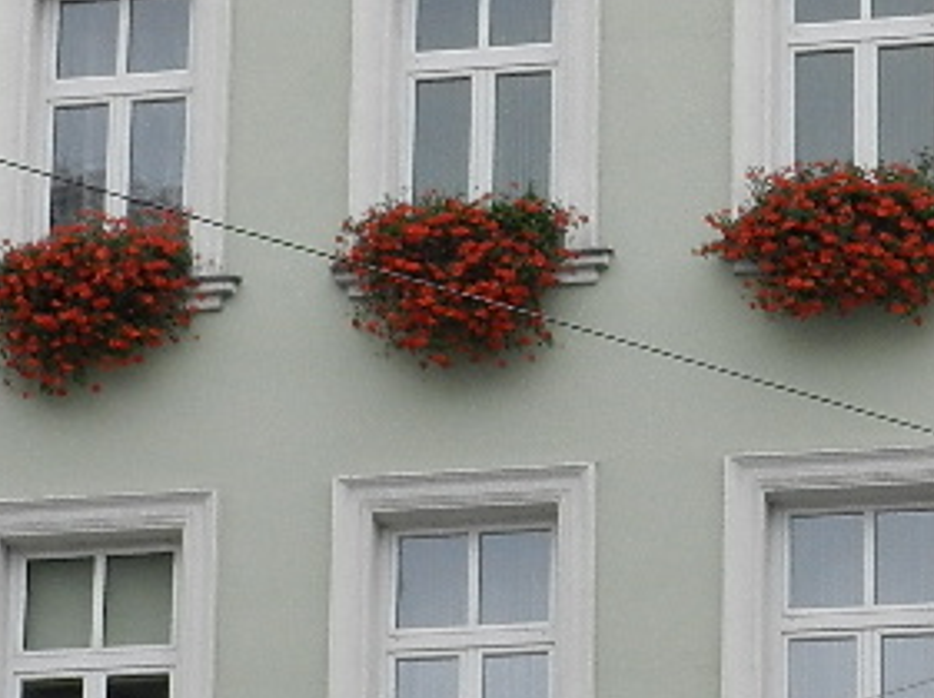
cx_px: 522
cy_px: 276
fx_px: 5901
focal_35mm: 219
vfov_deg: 6.8
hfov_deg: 9.0
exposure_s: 1/200
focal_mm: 10.7
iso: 160
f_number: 4.6
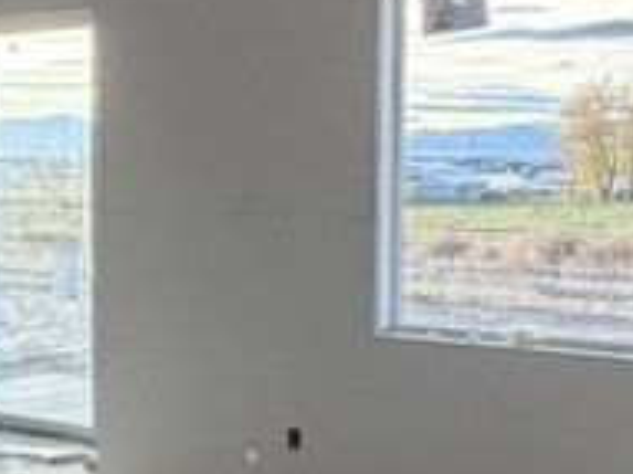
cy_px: 242
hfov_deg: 25.0
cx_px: 30
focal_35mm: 75
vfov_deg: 19.6
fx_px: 1371
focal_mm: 2.22
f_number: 2.2
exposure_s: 1/121
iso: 80
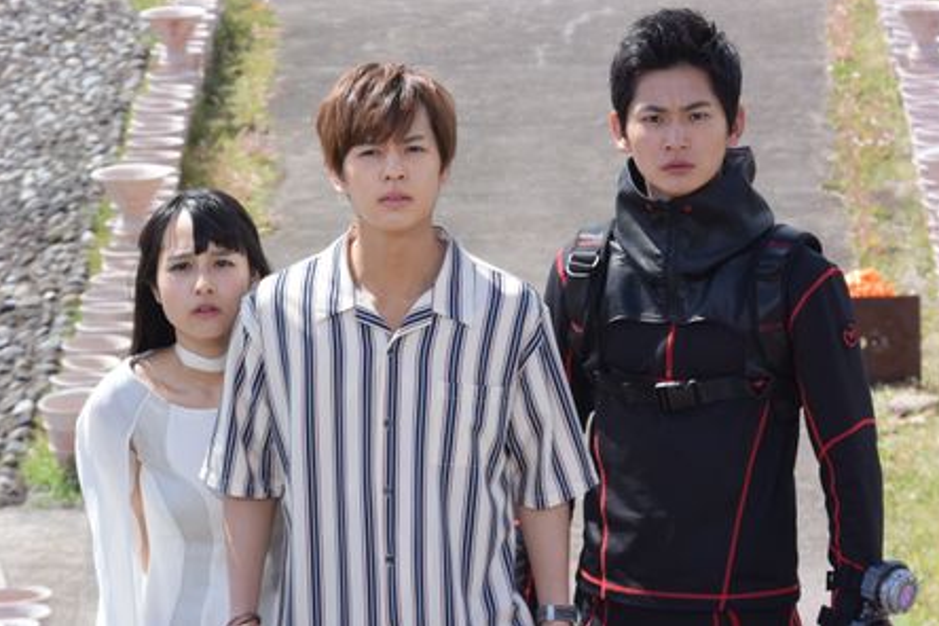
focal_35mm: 179
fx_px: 4669
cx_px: 470
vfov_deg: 7.7
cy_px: 302
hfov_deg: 11.5
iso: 160
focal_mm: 64
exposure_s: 1/250
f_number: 6.3
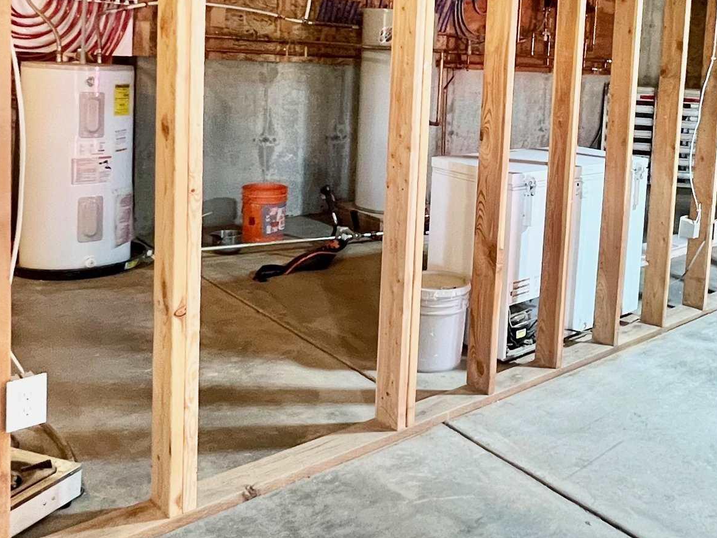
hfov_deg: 51.4
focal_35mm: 34
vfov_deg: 40.4
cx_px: 549
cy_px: 123
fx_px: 704
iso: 500
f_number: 1.8
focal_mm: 1.57
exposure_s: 1/60
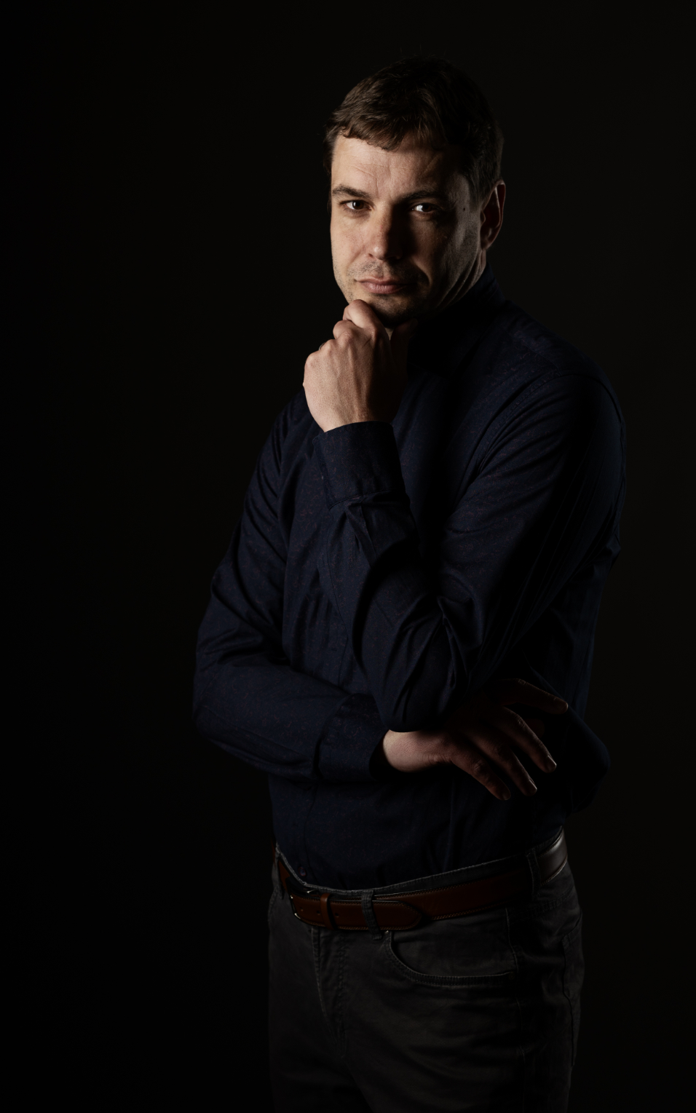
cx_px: 362
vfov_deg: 23.8
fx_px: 2640
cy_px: 555
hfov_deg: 15.0
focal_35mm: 87
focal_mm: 85
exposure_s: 1/160
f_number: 5.6
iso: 100
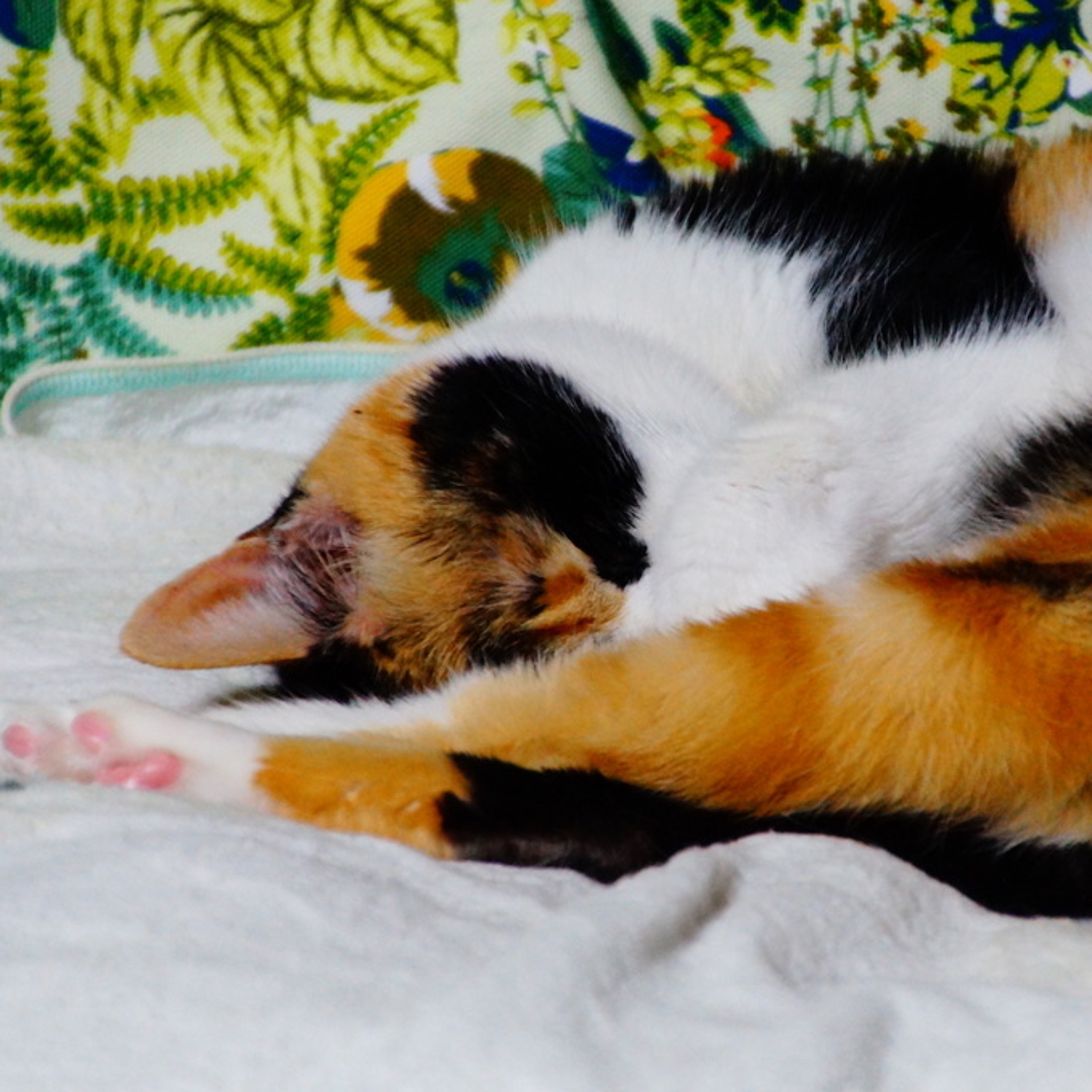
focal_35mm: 538
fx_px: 19201
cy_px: 546
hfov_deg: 3.3
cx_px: 666
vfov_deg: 3.3
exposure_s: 1/30
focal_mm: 280
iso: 3200
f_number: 6.3
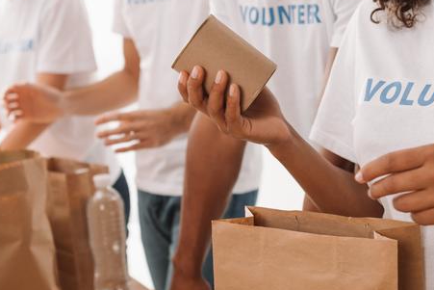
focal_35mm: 71
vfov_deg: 19.2
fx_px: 856
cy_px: 165
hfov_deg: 28.4
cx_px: 264
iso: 160
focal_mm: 40
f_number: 3.5
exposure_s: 1/200
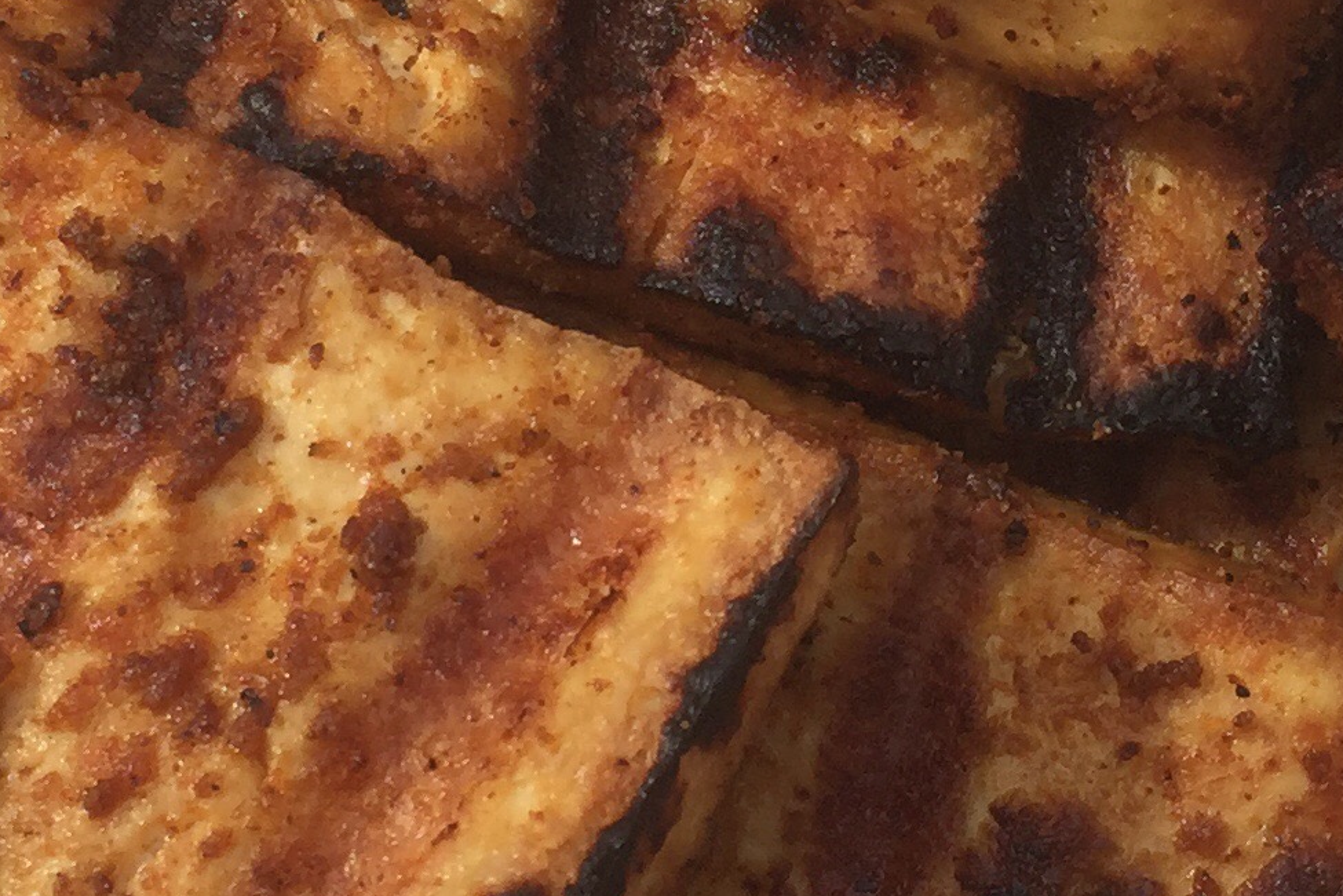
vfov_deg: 13.5
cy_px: 240
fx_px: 3768
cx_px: 782
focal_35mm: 101
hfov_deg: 20.2
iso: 32
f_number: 2.2
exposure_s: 1/1980
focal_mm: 4.15
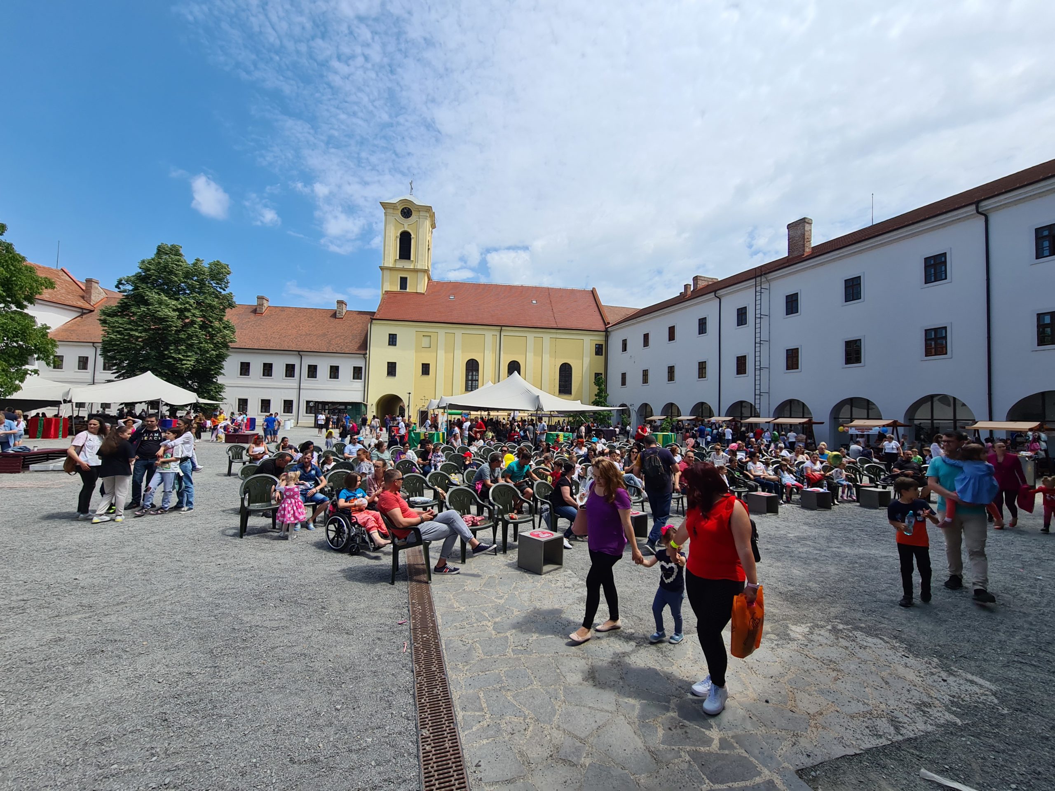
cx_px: 528
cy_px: 396
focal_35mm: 13
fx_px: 396
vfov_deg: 89.9
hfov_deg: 106.2
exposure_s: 1/2112
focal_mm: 2.2
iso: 50
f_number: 2.2
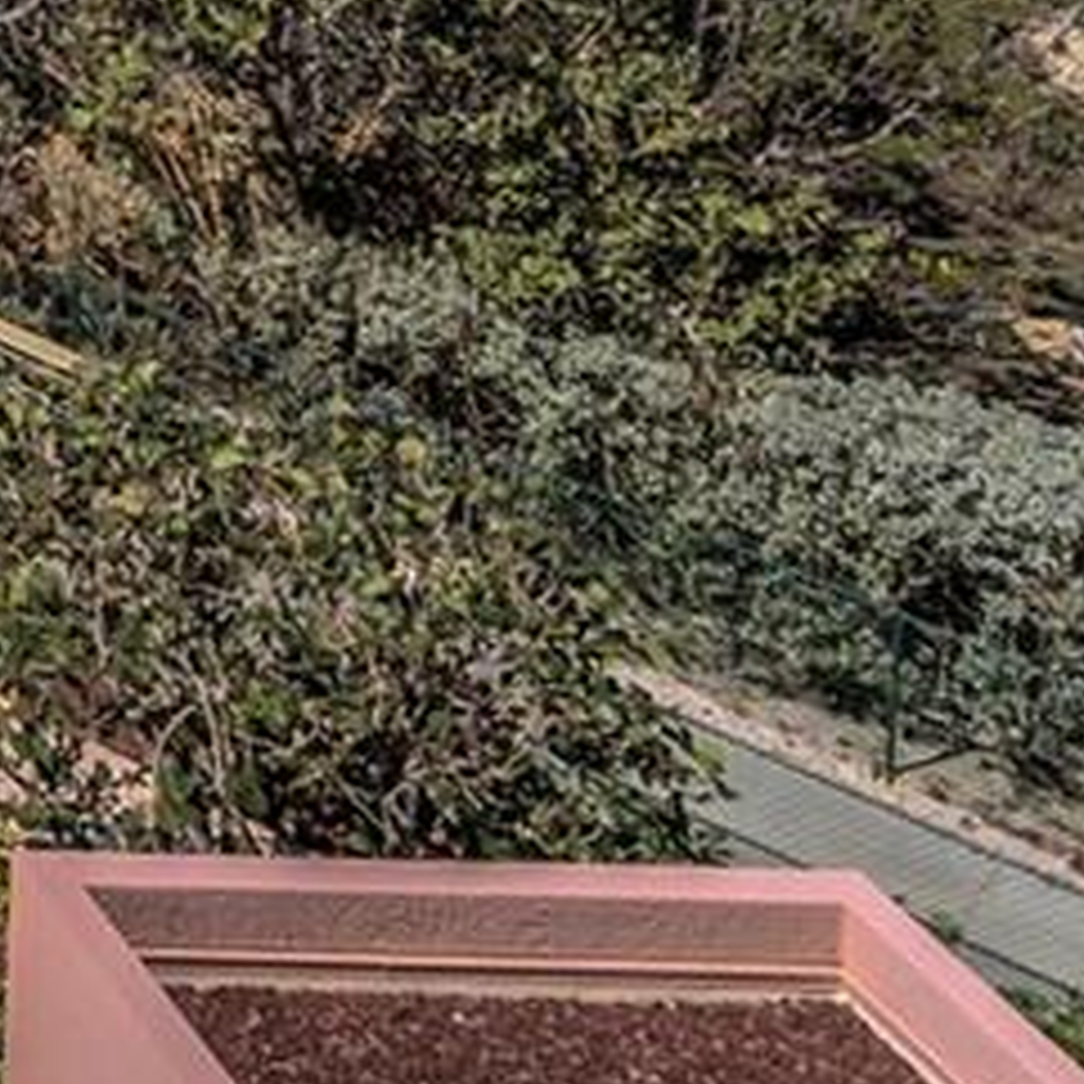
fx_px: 2799
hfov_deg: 12.4
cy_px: -529
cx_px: -1970
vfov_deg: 19.3
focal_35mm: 79
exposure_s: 1/3200
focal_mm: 14
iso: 400
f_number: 10
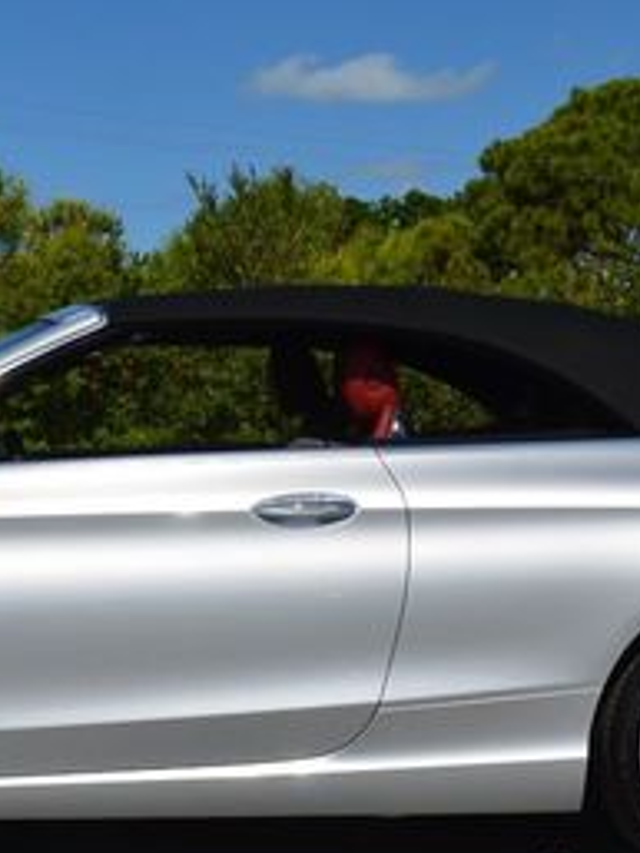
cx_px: 129
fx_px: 2118
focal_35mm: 86
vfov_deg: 22.7
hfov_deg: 17.0
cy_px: 319
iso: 100
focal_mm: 24
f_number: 13
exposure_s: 1/200
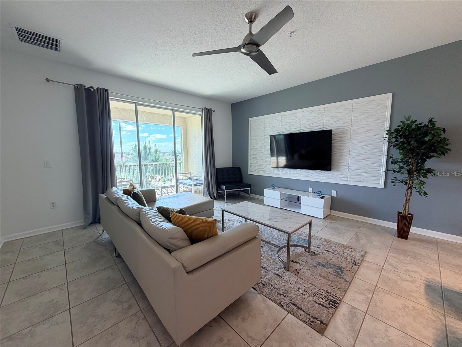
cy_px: 174
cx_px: 231
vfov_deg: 85.7
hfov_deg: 102.1
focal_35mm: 14
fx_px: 187
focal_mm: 2.22
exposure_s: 1/120
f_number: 2.2
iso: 125
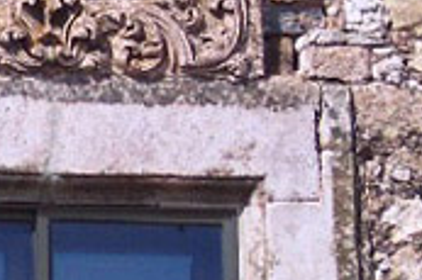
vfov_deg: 2.9
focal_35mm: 480
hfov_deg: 4.3
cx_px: 133
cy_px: -112
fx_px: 5621
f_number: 4.8
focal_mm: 24
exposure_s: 1/700
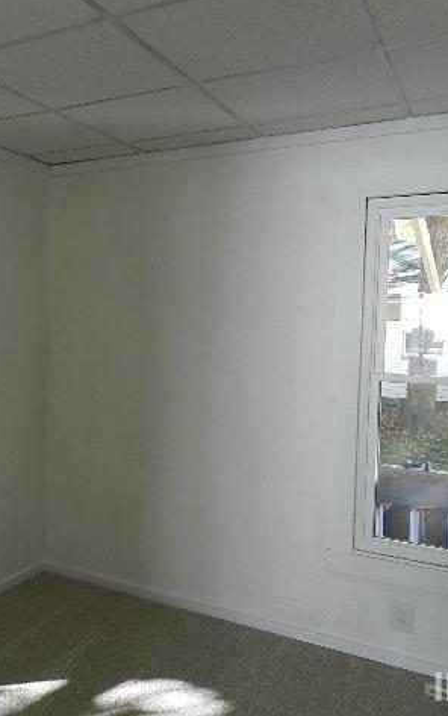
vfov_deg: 58.1
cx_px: 67
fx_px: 644
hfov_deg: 36.5
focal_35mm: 33
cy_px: 354
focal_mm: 4
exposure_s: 1/30
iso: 160
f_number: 3.4
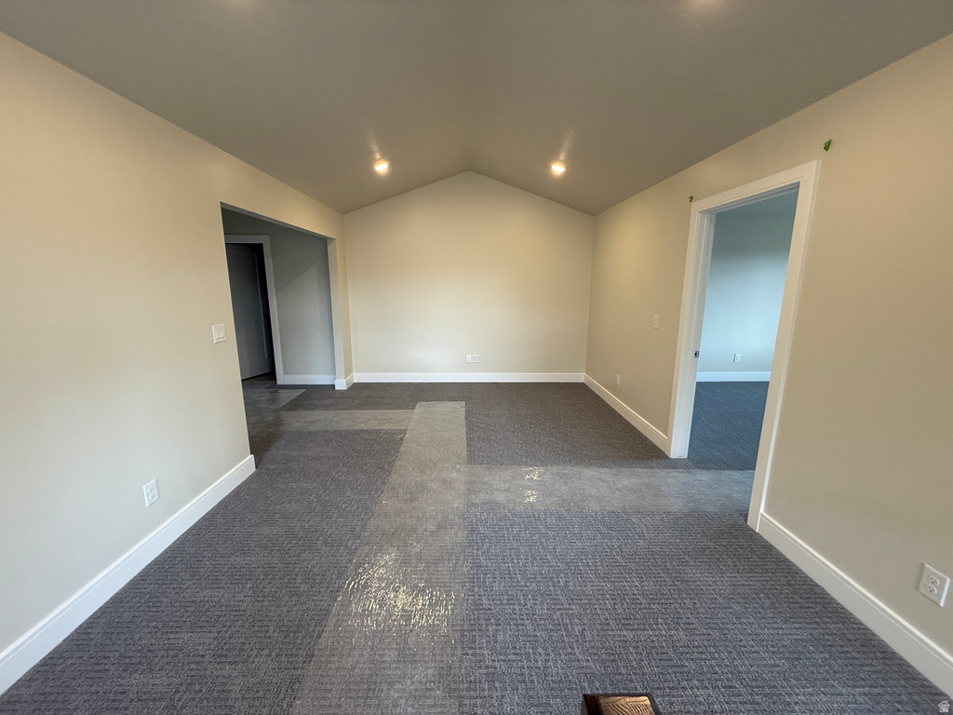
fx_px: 385
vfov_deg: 85.7
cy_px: 358
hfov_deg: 102.1
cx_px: 476
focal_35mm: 14
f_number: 2.2
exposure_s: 1/120
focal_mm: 2.22
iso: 250
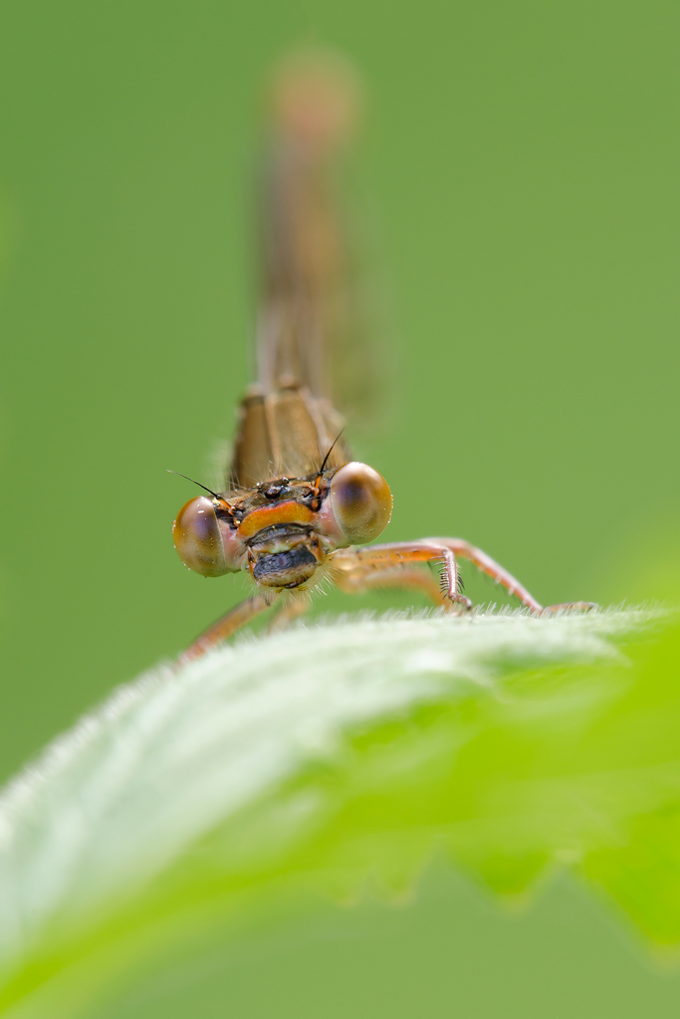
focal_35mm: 270
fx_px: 7647
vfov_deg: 7.6
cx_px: 340
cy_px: 510
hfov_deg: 5.1
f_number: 11
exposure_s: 1/8
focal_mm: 180
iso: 200
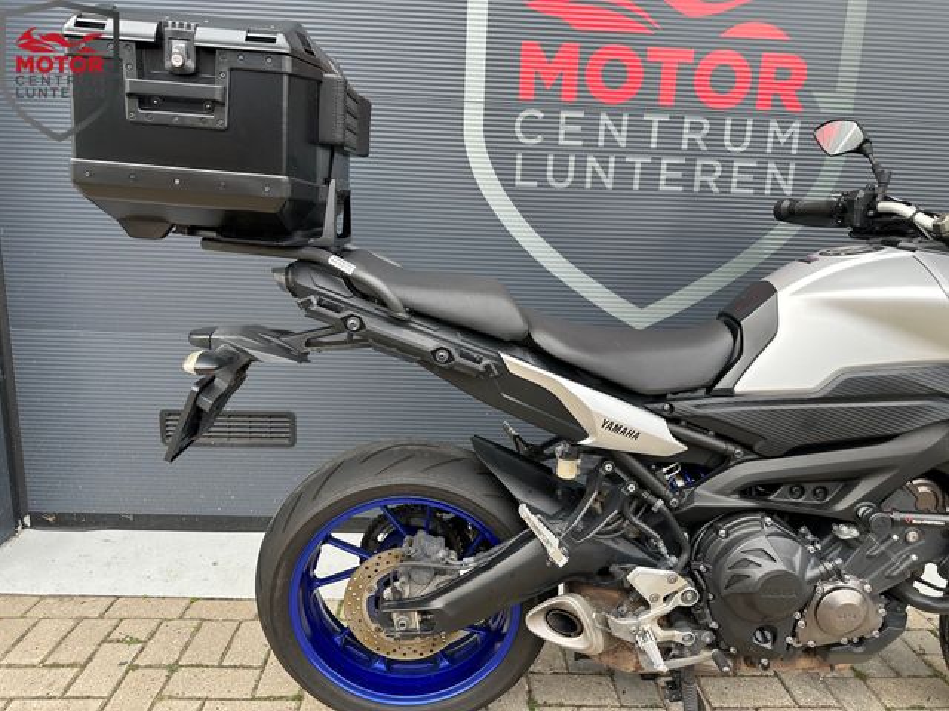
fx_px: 658
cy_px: 356
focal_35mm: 24
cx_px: 474
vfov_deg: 56.8
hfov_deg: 71.6
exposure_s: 1/276
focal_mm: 6.86
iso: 80
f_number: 1.78
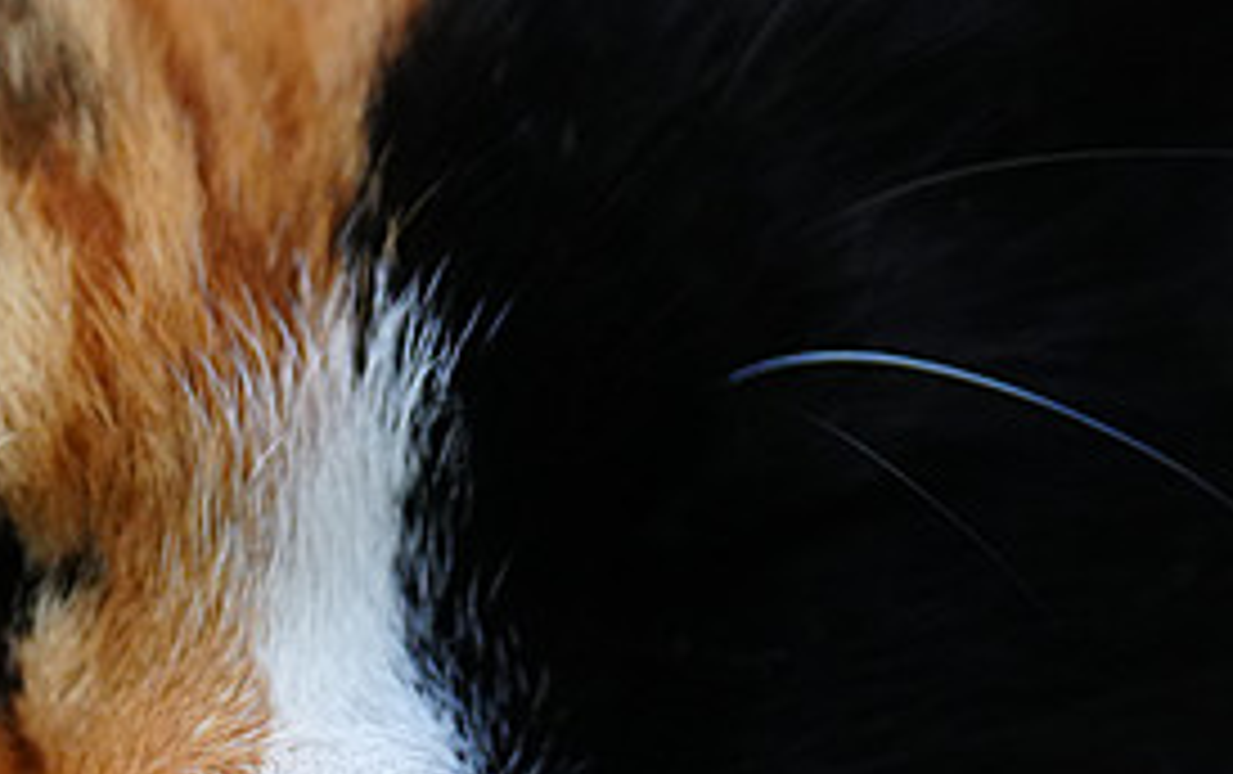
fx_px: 37651
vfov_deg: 1.2
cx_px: -279
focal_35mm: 1119
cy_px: 619
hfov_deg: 1.9
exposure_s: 1/250
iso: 5000
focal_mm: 376.7
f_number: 6.3
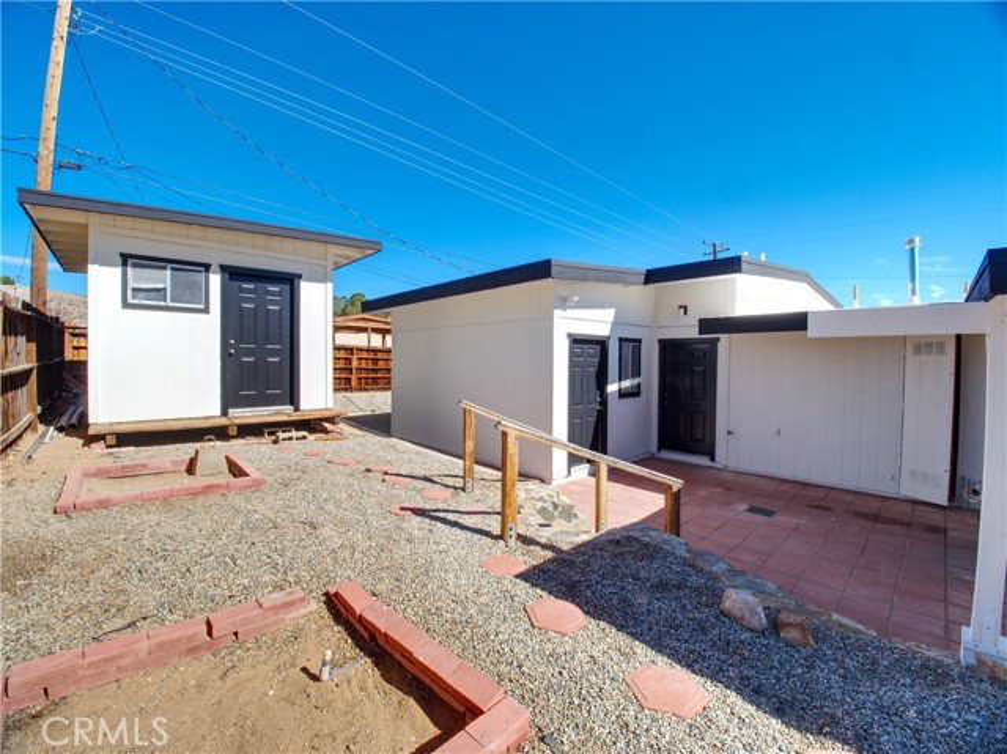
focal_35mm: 14
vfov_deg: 85.6
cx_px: 504
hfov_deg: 102.1
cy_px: 377
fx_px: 407
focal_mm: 7
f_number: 9
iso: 200
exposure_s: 1/800
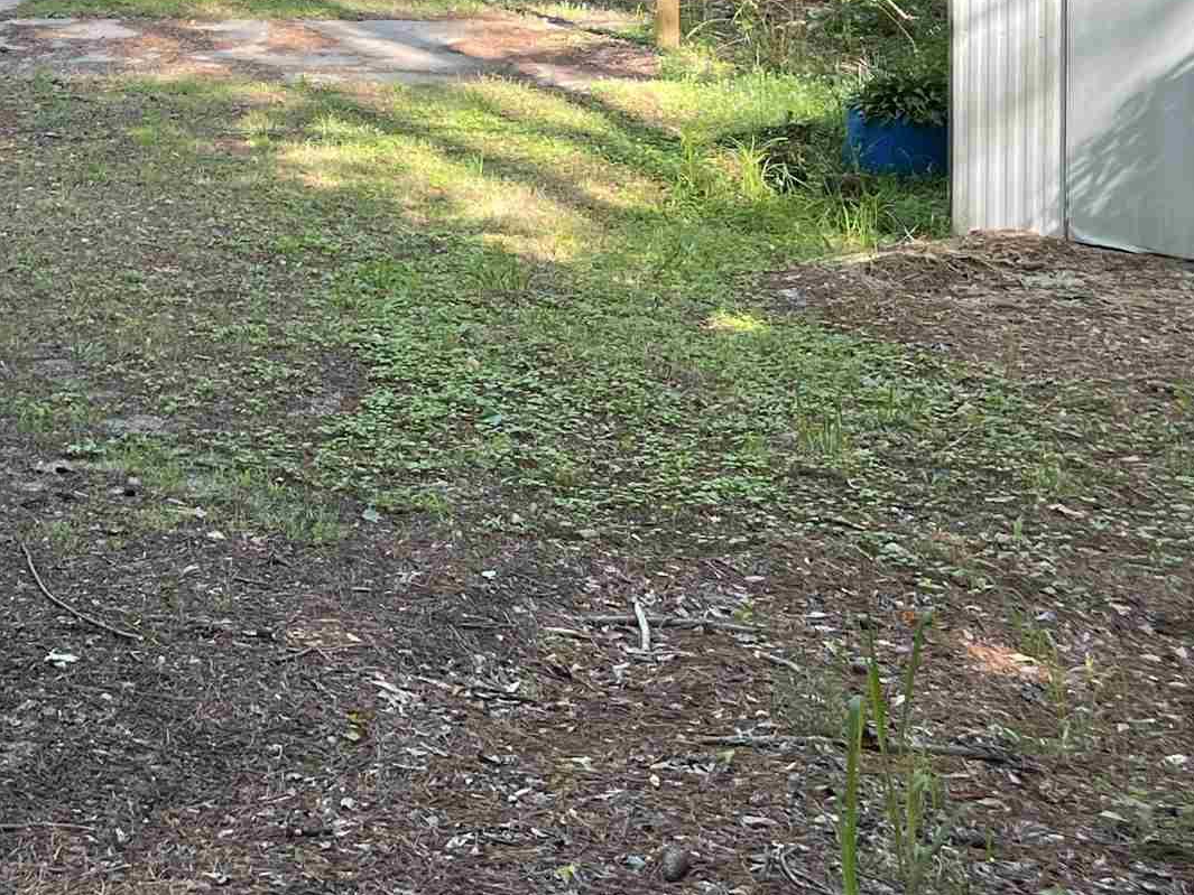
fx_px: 2587
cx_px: -1
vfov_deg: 18.9
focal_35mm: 75
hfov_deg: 24.8
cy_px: -69
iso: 32
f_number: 1.5
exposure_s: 1/148
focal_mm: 5.7
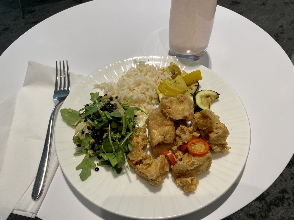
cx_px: 147
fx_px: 221
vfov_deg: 53.1
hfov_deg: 67.3
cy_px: 110
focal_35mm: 26
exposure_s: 1/120
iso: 100
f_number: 1.8
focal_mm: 4.25
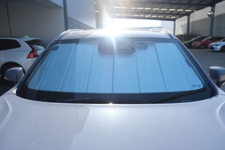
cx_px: 112
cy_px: 75
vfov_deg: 47.9
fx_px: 169
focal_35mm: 27
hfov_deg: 67.4
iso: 160
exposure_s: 1/220
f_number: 5
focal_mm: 18
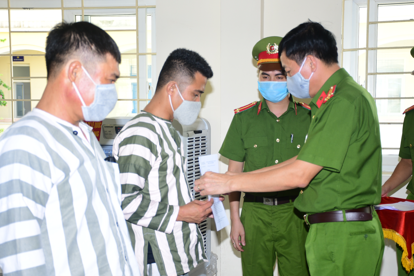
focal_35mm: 60
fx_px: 690
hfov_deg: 33.4
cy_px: 138
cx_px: 212
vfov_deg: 22.6
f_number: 4.2
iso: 320
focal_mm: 38
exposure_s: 1/200
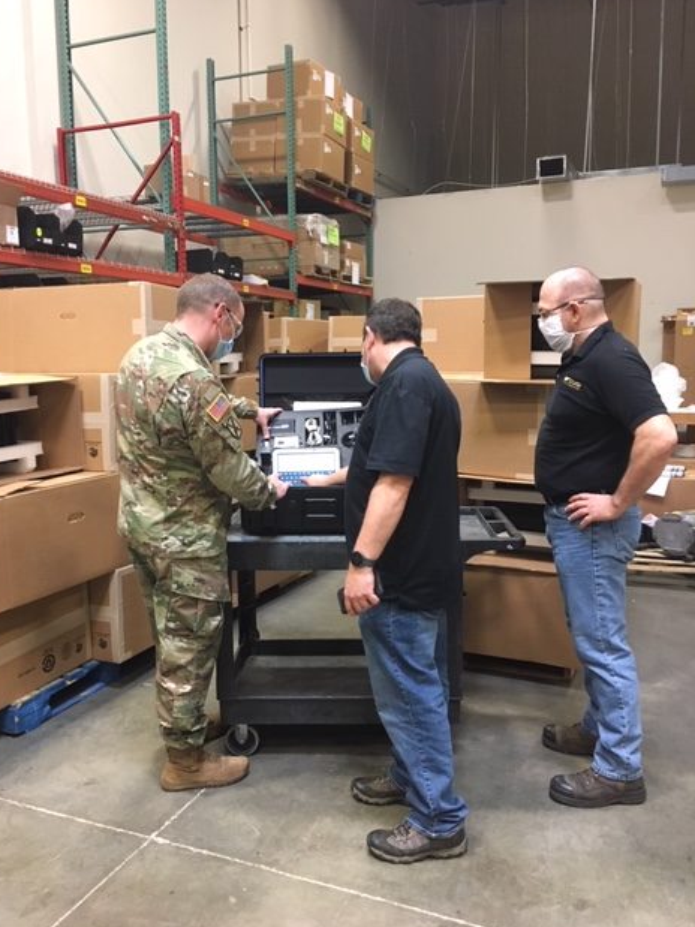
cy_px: 464
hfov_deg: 46.8
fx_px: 803
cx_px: 337
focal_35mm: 30
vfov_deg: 60.0
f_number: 2.2
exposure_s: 1/24
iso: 200
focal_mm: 4.15
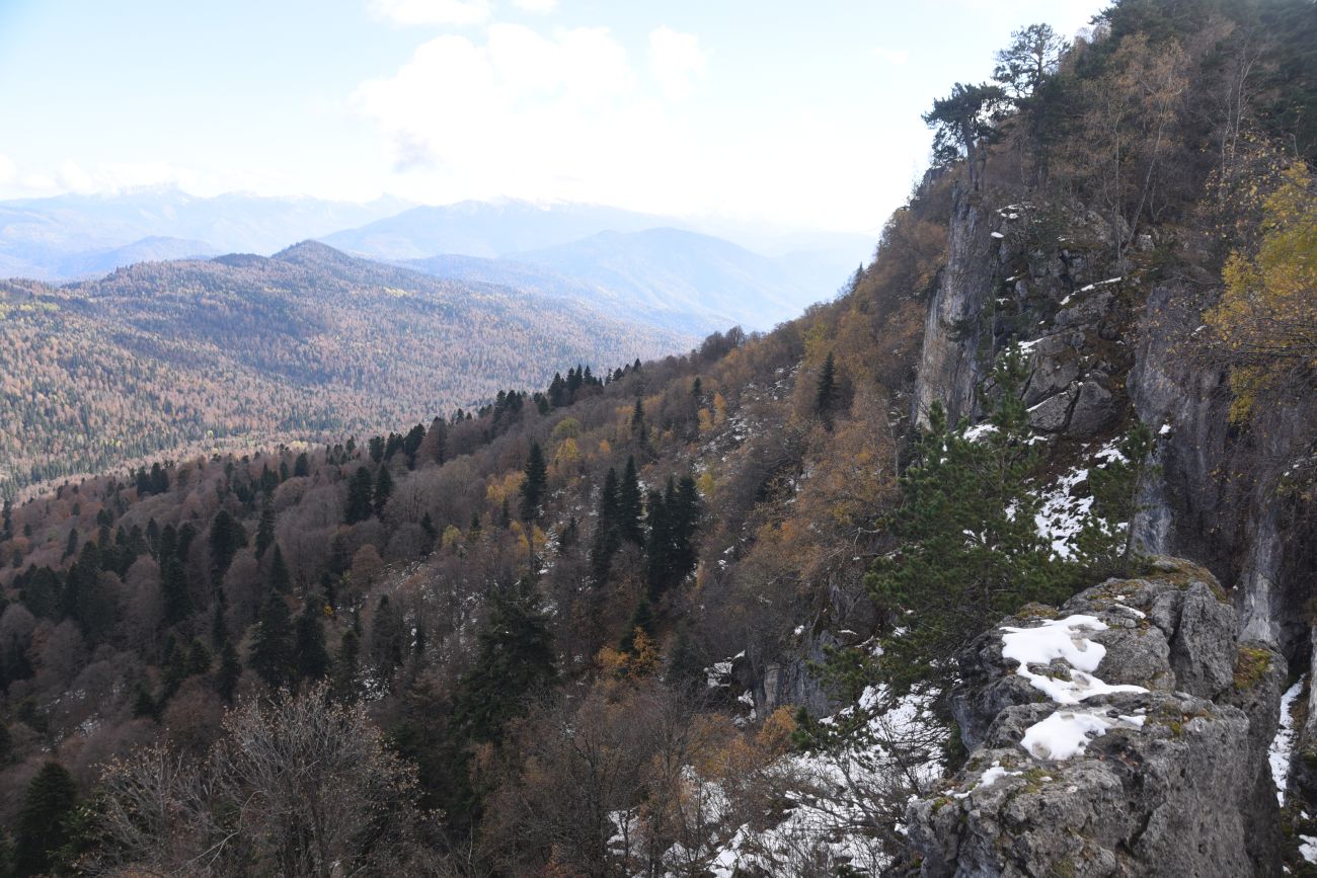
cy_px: 439
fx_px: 1134
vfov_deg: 42.3
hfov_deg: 60.3
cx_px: 658
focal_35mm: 31
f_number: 5.6
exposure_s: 1/125
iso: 100
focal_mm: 31
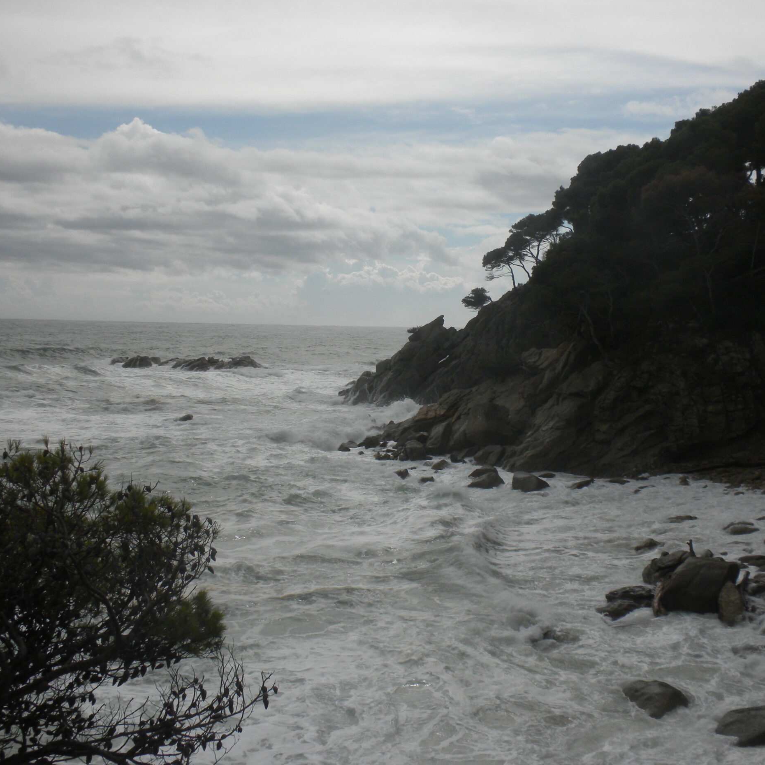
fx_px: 1125
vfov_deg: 37.6
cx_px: 373
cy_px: 390
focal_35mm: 45
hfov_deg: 37.5
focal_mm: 6.6
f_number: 10
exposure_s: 1/331
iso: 64
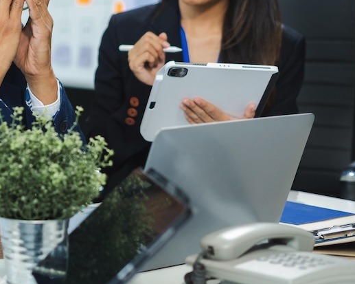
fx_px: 1145
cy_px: 94
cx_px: -28
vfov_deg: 14.1
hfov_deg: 17.1
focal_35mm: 109
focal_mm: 50
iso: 250
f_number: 2.2
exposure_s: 1/125
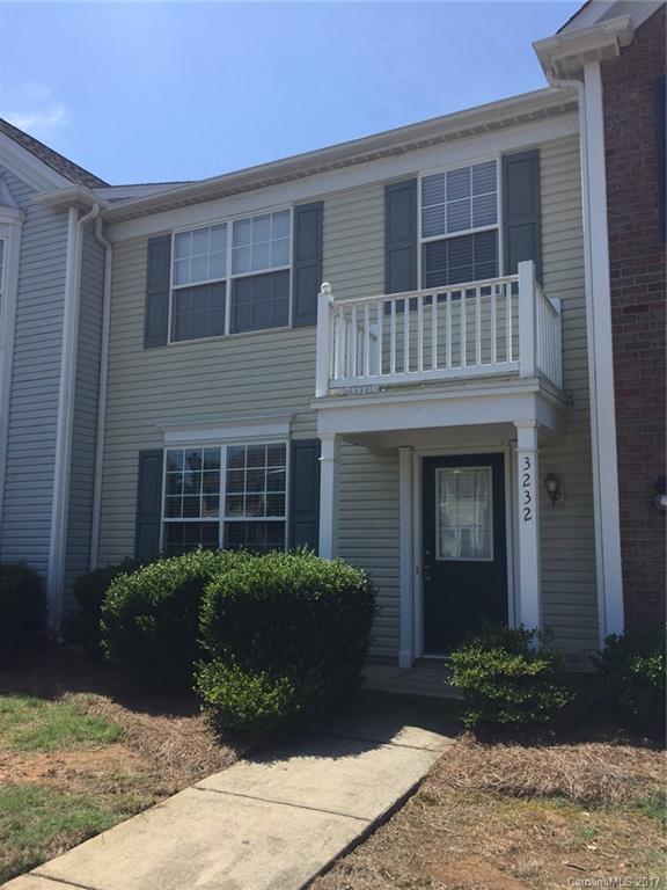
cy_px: 445
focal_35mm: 29
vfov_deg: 61.7
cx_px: 334
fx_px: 745
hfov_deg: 48.2
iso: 32
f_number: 2.2
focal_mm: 4.15
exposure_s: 1/1721
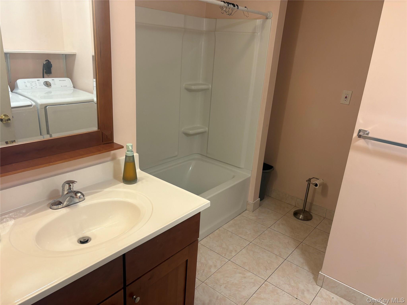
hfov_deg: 67.3
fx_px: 306
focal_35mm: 26
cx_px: 204
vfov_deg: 53.1
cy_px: 152
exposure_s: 1/60
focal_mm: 5.96
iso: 80
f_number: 1.6
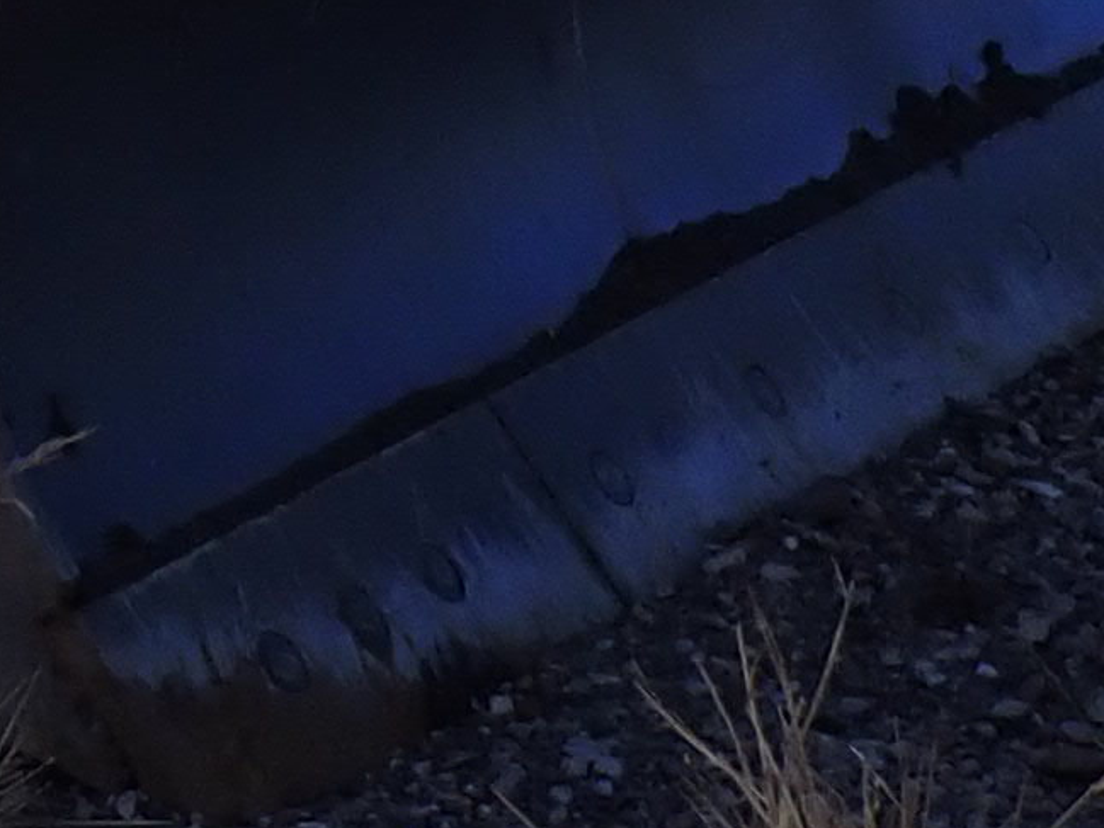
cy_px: -1032
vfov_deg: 8.9
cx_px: -1237
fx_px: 4912
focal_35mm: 154
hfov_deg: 11.3
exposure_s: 1/800
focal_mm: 4.5
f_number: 2.8
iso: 100
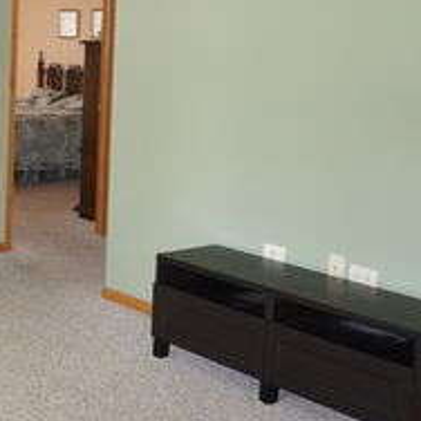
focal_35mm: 65
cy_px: 101
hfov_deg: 23.6
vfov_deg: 26.1
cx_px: -114
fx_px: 894
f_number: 4
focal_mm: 20
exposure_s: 1/80
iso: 1600
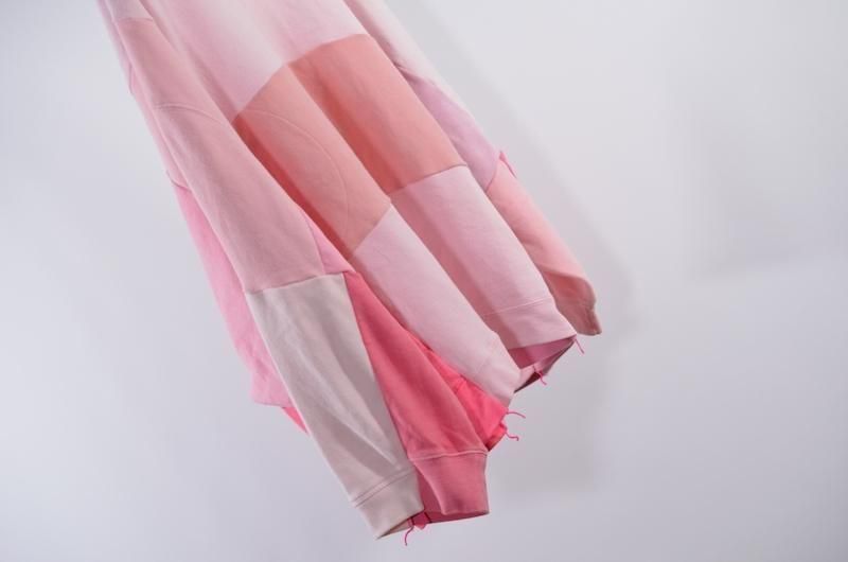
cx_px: 424
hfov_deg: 33.5
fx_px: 1411
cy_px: 281
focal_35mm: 60
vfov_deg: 22.5
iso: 800
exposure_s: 1/80
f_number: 4.5
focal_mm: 40
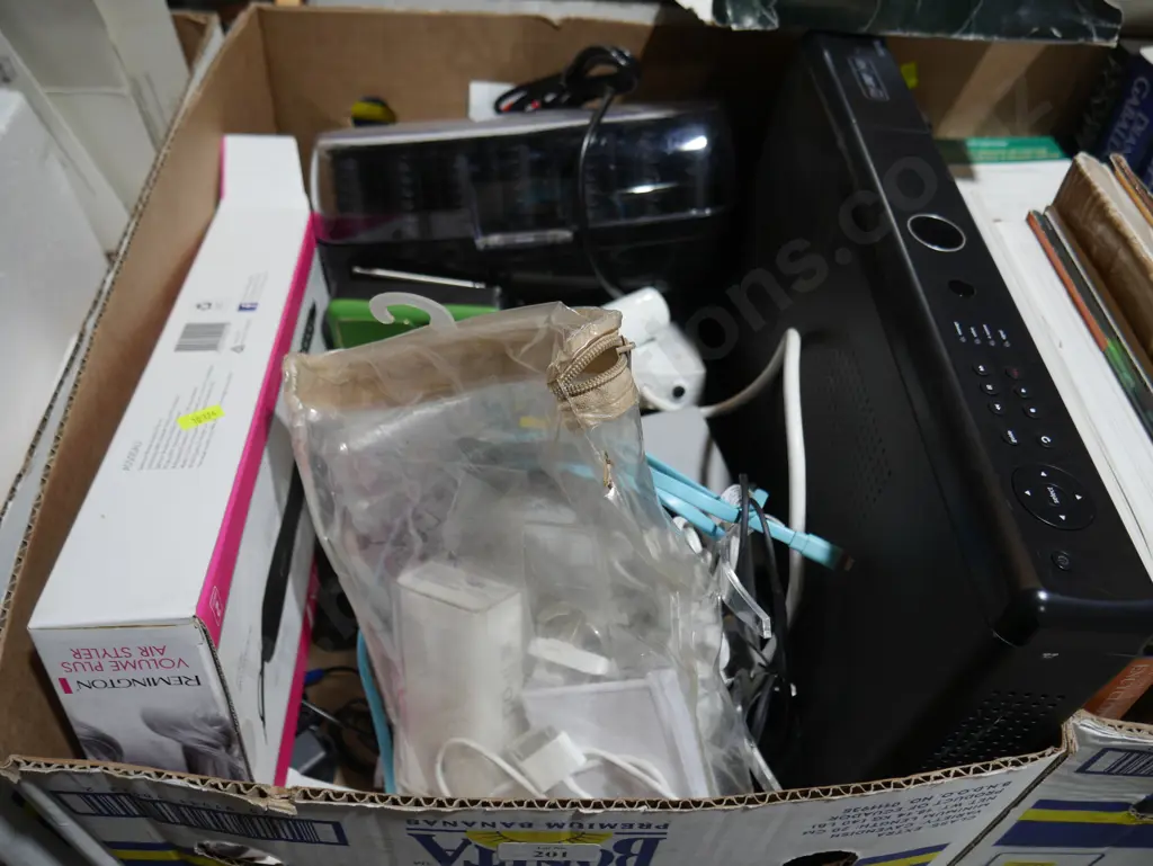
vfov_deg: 49.8
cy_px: 433
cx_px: 576
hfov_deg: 63.4
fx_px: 933
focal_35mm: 28
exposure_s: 1/100
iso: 200
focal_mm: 14
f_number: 3.5
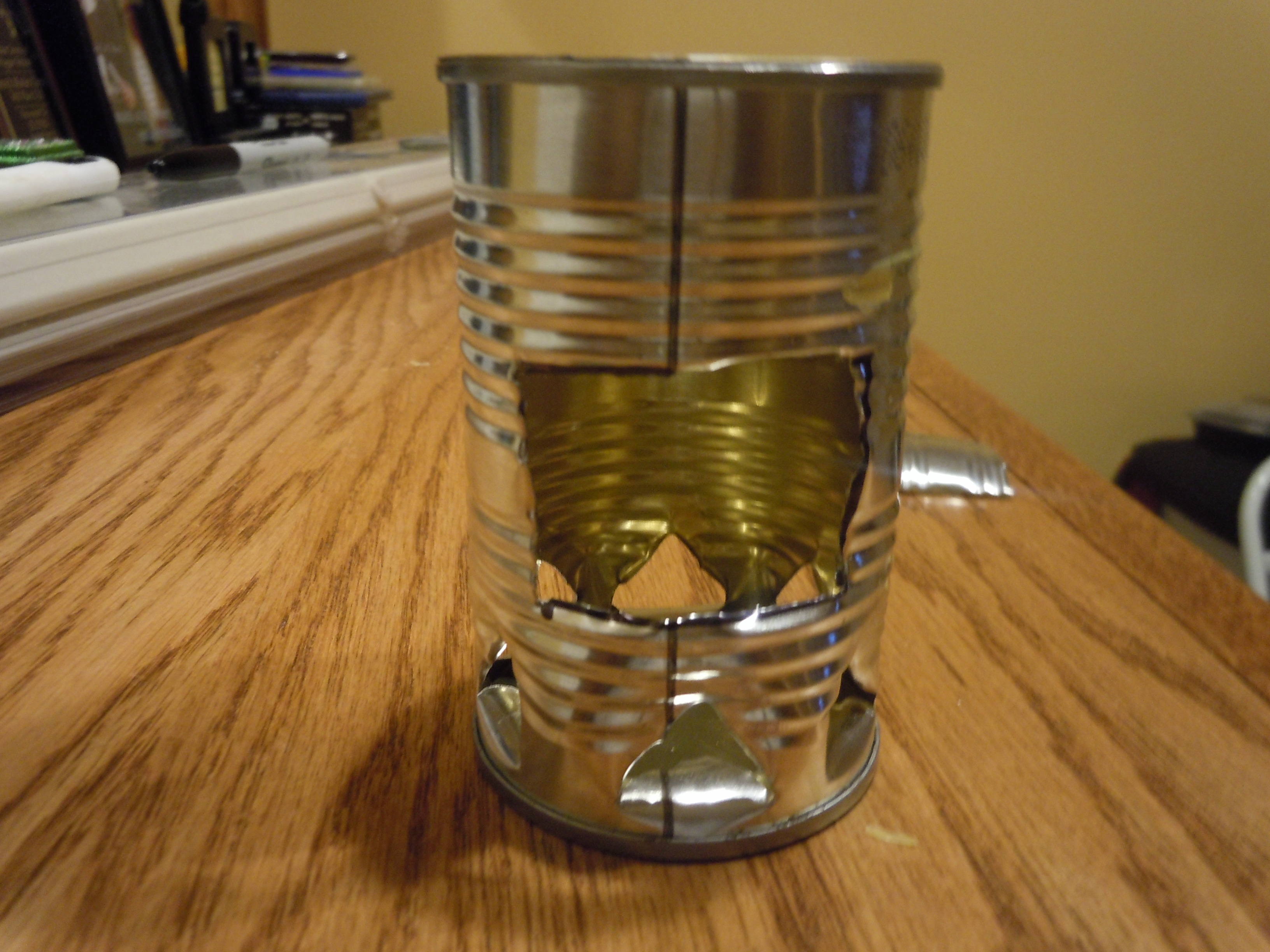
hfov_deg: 63.4
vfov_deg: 49.7
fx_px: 1027
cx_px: 635
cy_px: 476
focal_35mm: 28
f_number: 3.7
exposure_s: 1/6
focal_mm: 5
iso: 400
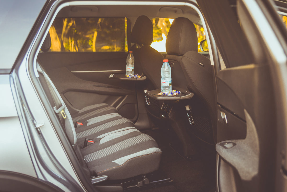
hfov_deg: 48.4
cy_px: 96
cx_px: 144
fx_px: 319
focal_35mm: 40
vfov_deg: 33.4
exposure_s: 1/125
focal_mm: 40
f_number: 3.5
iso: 640
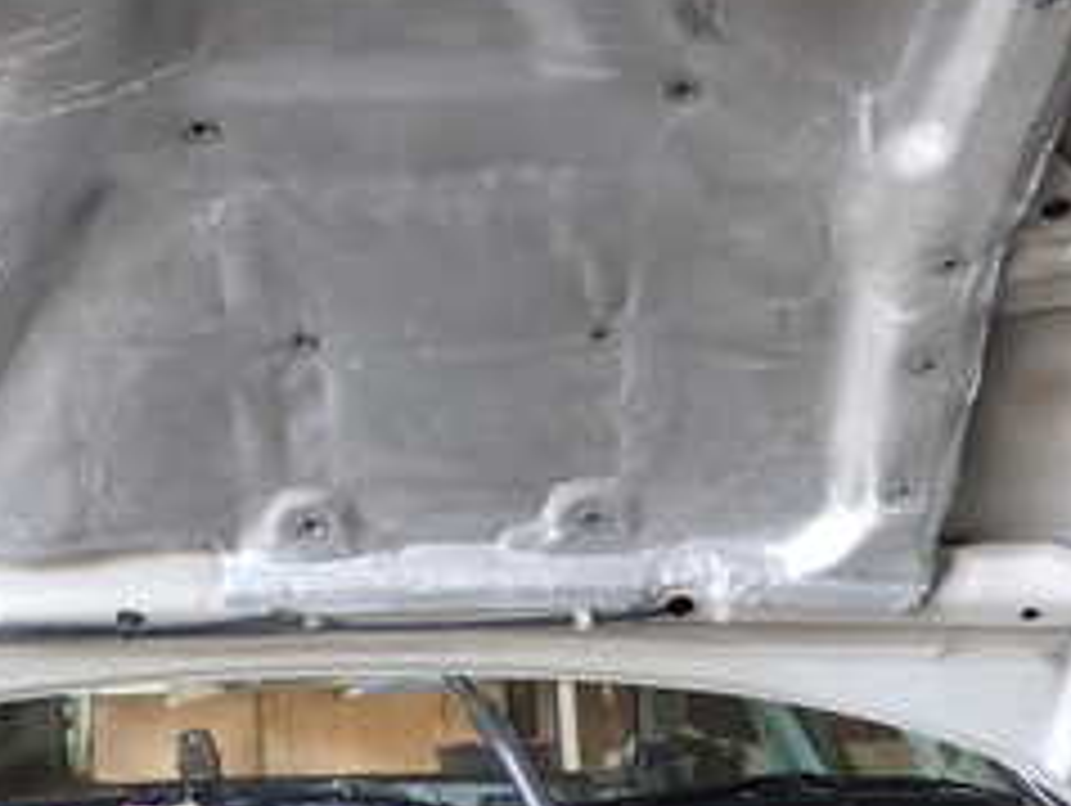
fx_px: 1951
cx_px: 315
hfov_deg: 30.4
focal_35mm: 63
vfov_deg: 22.6
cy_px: 50
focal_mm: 4.5
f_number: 2
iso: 200
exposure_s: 1/60
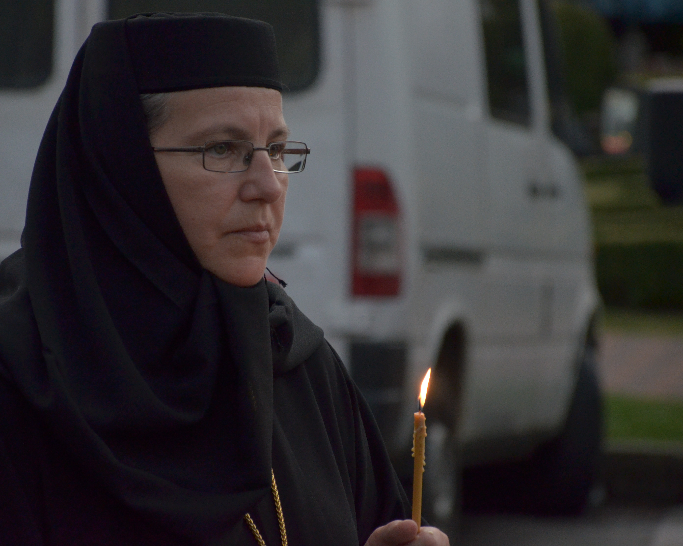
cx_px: 293
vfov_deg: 6.5
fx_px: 4811
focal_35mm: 238
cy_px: 273
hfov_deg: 8.1
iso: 1600
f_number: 5.6
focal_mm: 140
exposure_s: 1/320
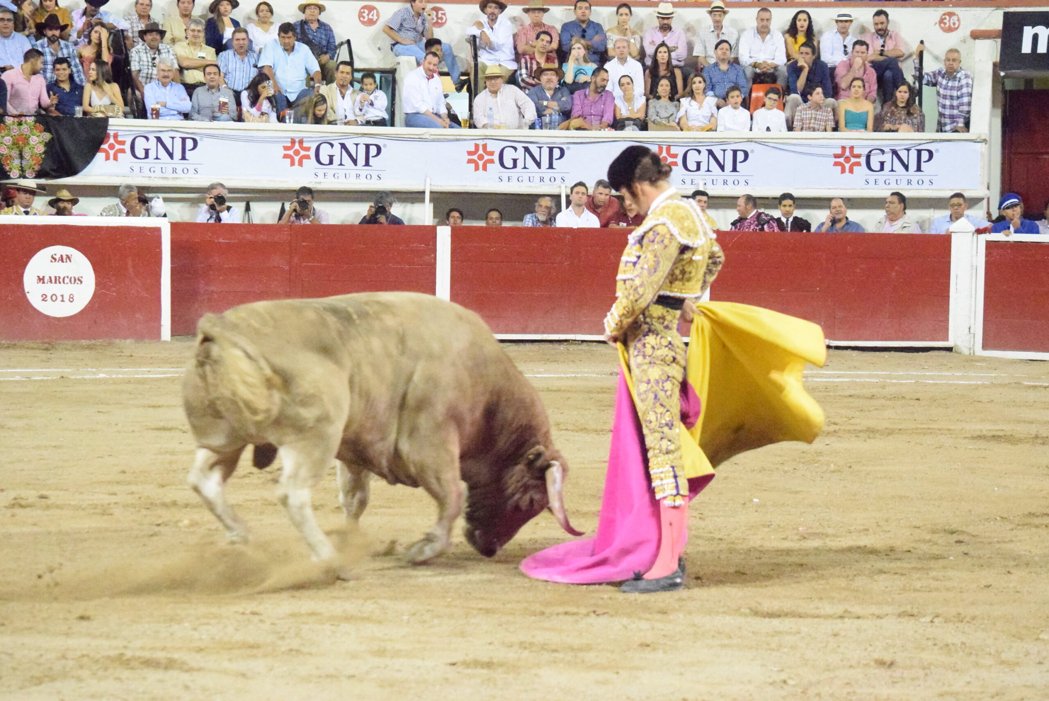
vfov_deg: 11.4
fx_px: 3499
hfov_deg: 17.0
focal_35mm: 120
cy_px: 350
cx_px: 524
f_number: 5.6
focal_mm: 80
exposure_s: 1/320
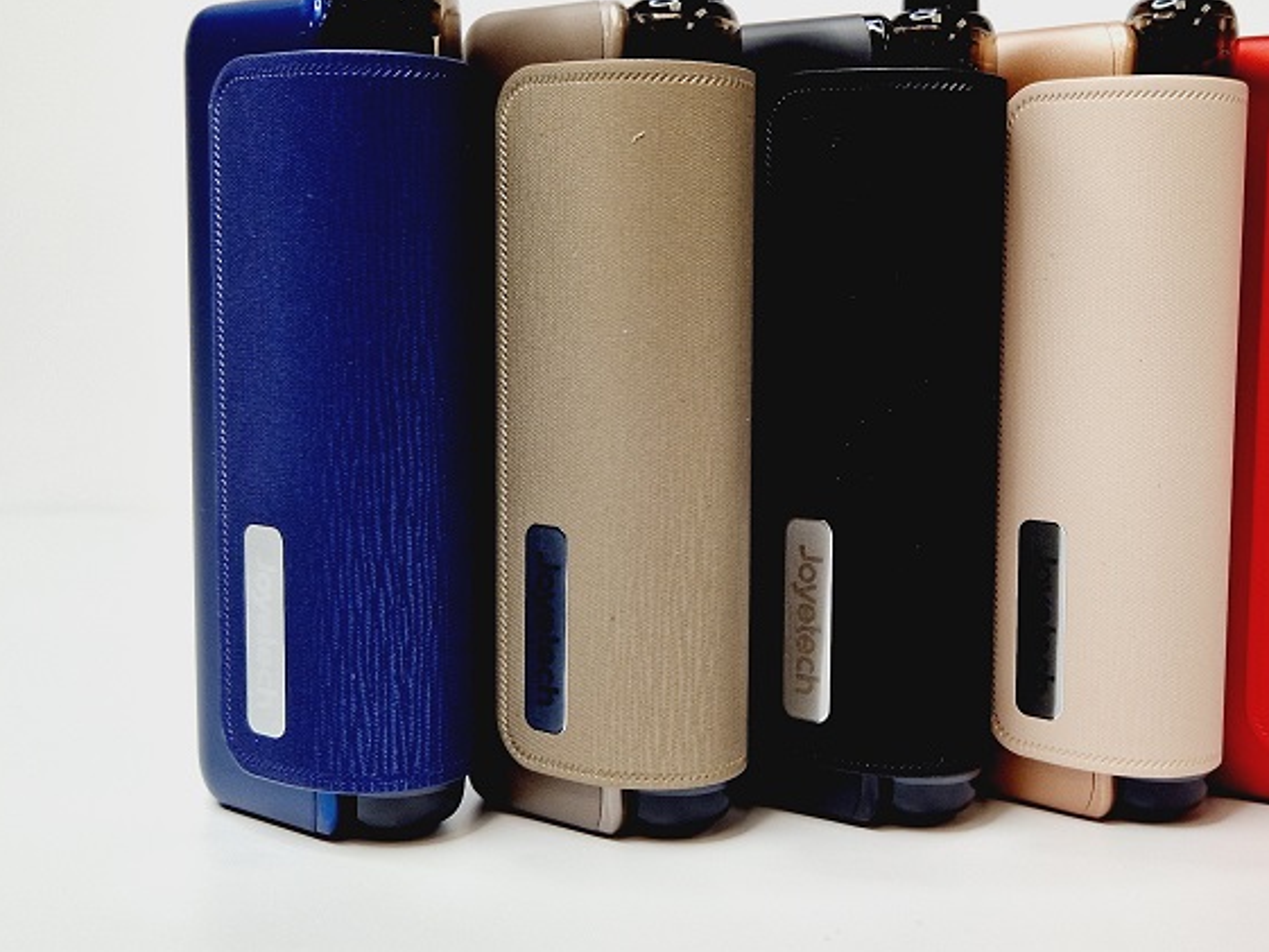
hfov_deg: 45.1
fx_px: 1503
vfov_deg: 35.1
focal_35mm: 41
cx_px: 846
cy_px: 432
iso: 50
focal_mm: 5.4
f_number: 1.8
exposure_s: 1/130
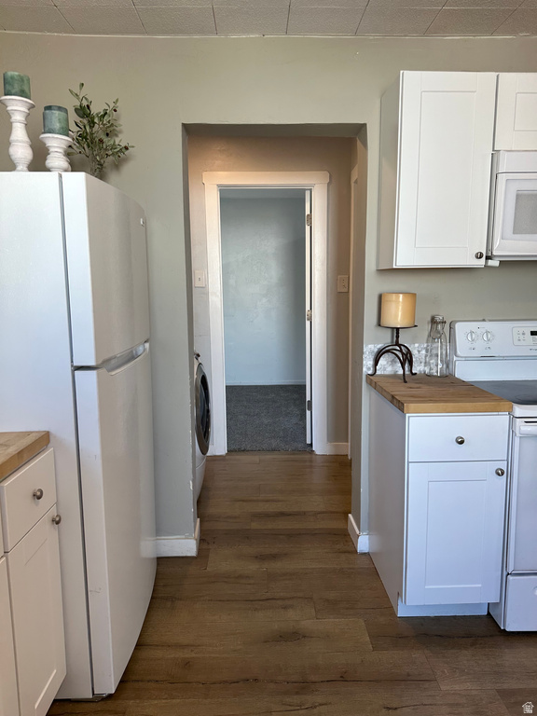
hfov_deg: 56.8
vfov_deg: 71.6
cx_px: 268
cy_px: 358
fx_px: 496
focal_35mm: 24
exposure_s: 1/120
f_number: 1.78
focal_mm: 6.86
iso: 100
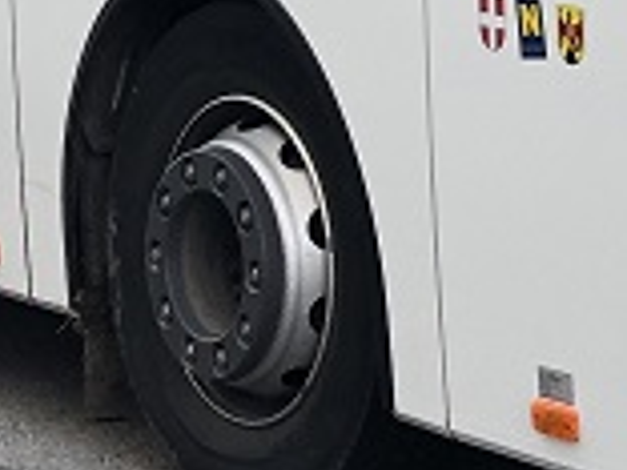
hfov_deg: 10.4
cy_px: -325
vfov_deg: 7.9
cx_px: 892
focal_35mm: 184
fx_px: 3333
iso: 32
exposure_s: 1/120
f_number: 1.8
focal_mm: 4
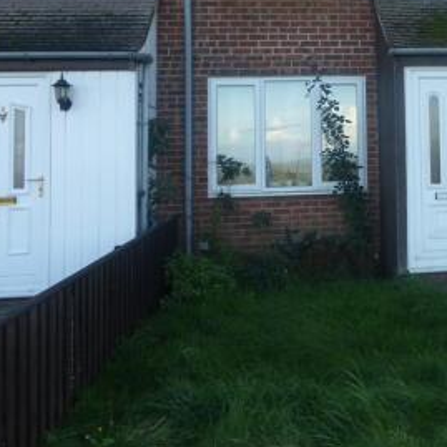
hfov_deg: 35.1
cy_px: 97
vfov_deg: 35.7
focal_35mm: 46
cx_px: 386
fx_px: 672
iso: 100
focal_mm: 4.3
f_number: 3.3
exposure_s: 1/160
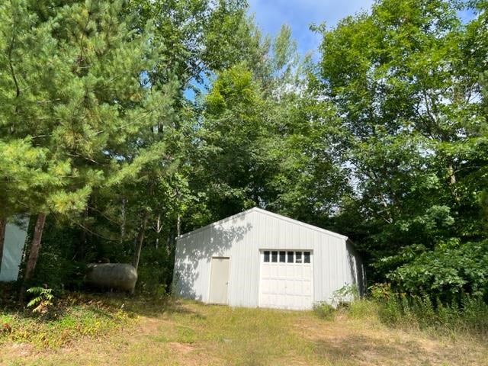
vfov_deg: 53.1
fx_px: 367
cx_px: 244
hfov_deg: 67.3
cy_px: 183
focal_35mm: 26
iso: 50
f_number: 1.5
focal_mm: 5.7
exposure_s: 1/1751
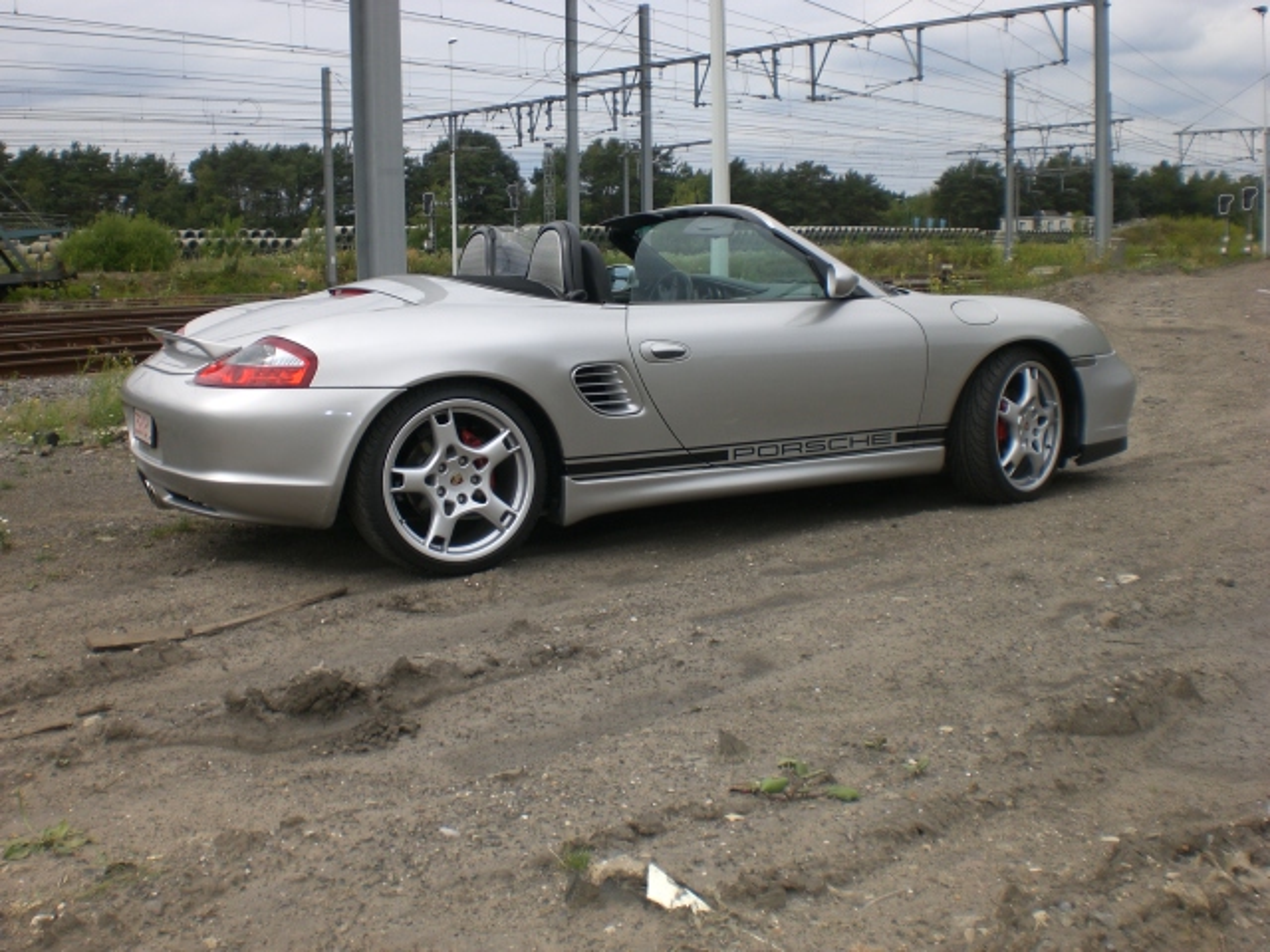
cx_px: 635
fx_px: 1394
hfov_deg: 49.0
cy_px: 476
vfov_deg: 37.7
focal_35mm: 38
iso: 50
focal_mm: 6.3
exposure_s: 1/320
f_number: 4.4
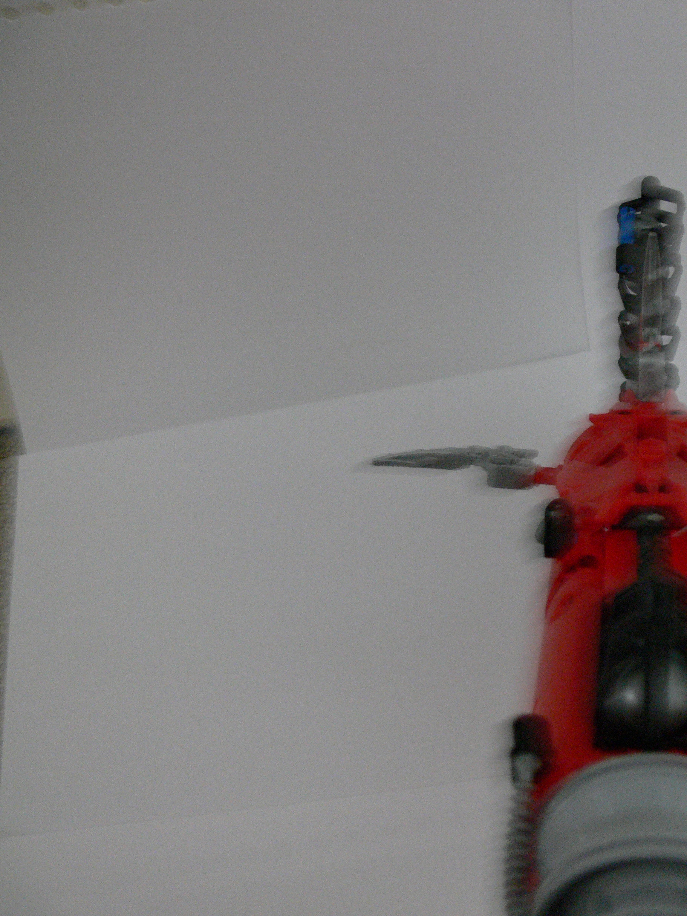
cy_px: 457
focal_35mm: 47
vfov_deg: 40.4
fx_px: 1244
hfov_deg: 29.8
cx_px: 597
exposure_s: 1/8
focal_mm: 7.4
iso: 200
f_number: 2.8
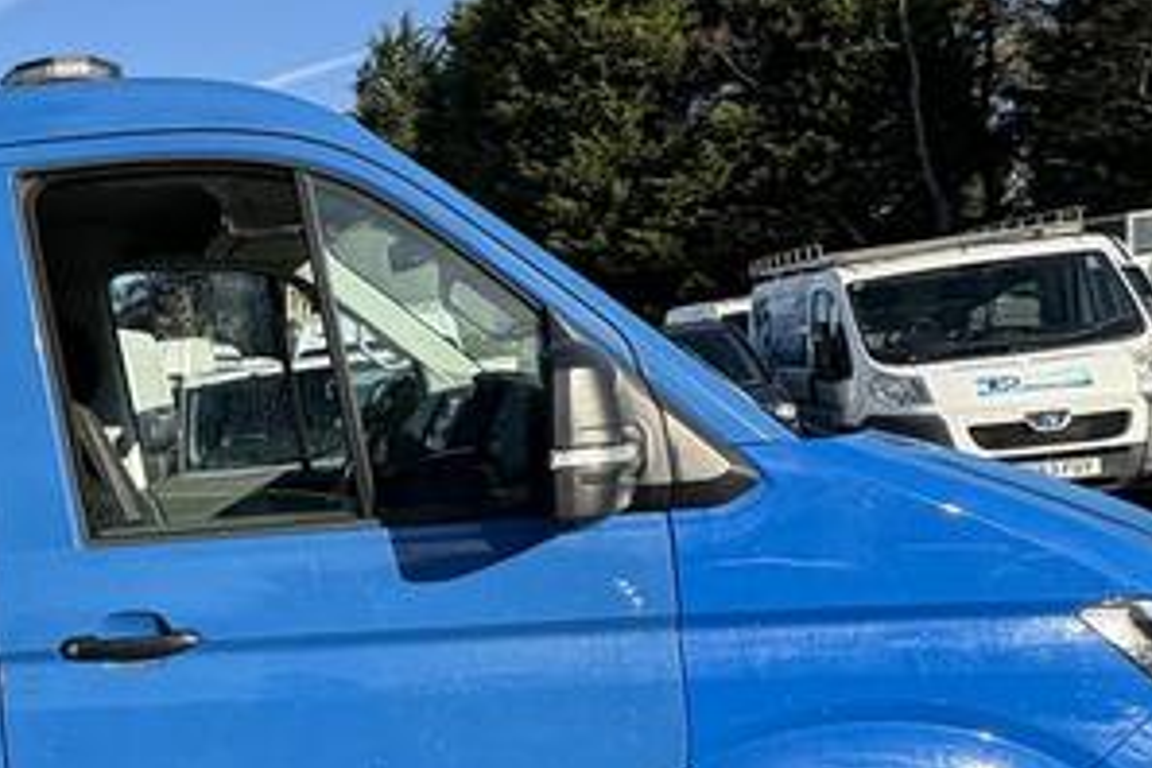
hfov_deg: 39.0
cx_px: -16
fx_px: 1408
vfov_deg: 30.2
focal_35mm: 44
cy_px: 539
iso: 50
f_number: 2.2
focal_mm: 2.22
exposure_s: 1/1449
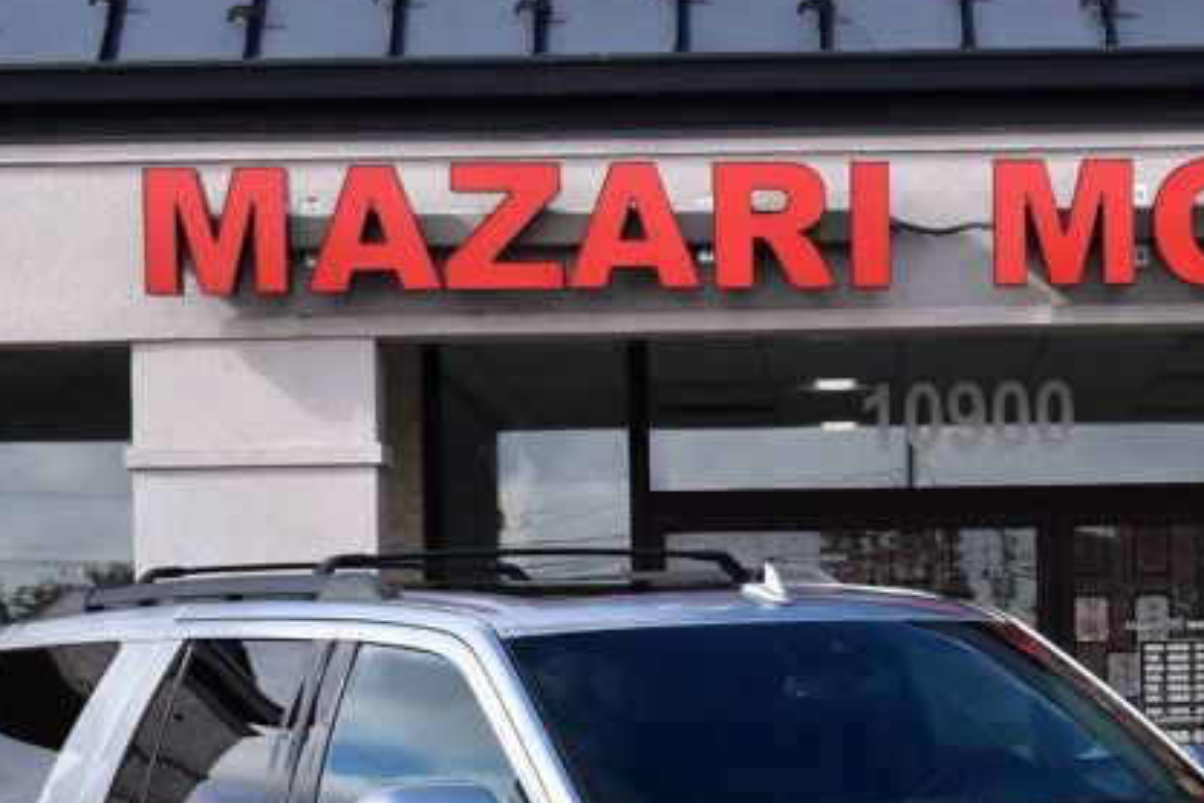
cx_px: 1051
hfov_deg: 17.7
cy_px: 737
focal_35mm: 114
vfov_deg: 11.9
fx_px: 3820
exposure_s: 1/400
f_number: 11
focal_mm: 31
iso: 400
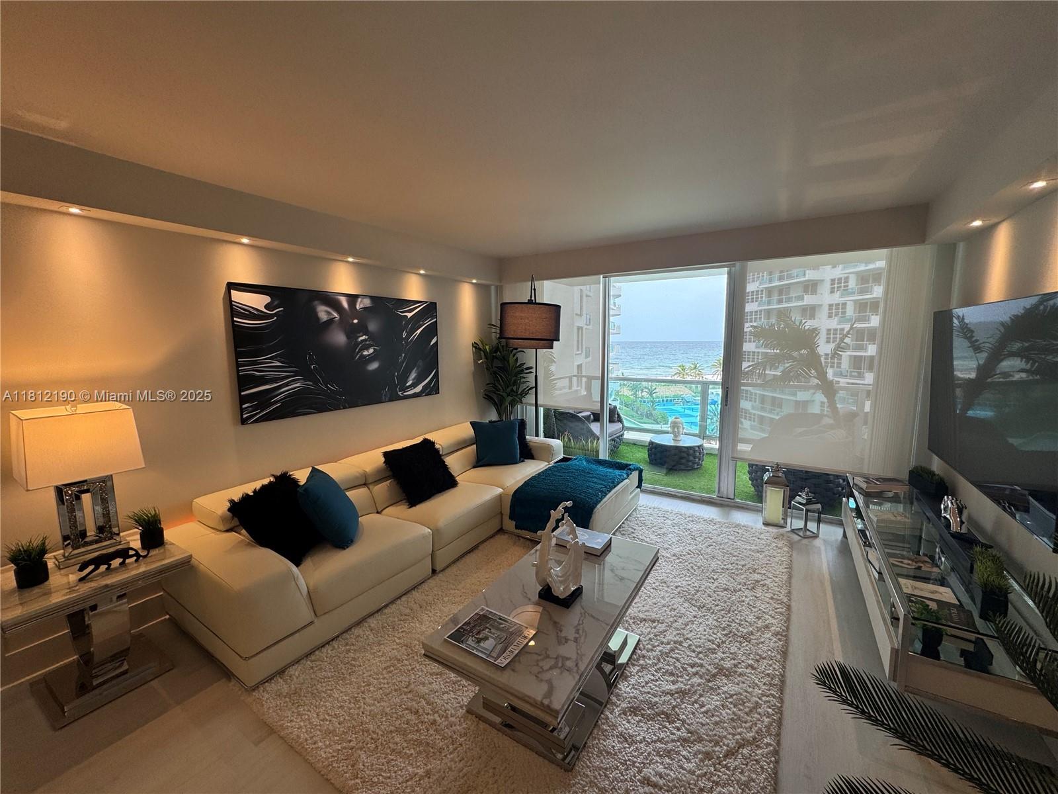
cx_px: 529
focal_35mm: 14
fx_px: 428
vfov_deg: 85.7
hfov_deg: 102.1
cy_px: 397
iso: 40
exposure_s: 1/202
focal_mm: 2.22
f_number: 2.2
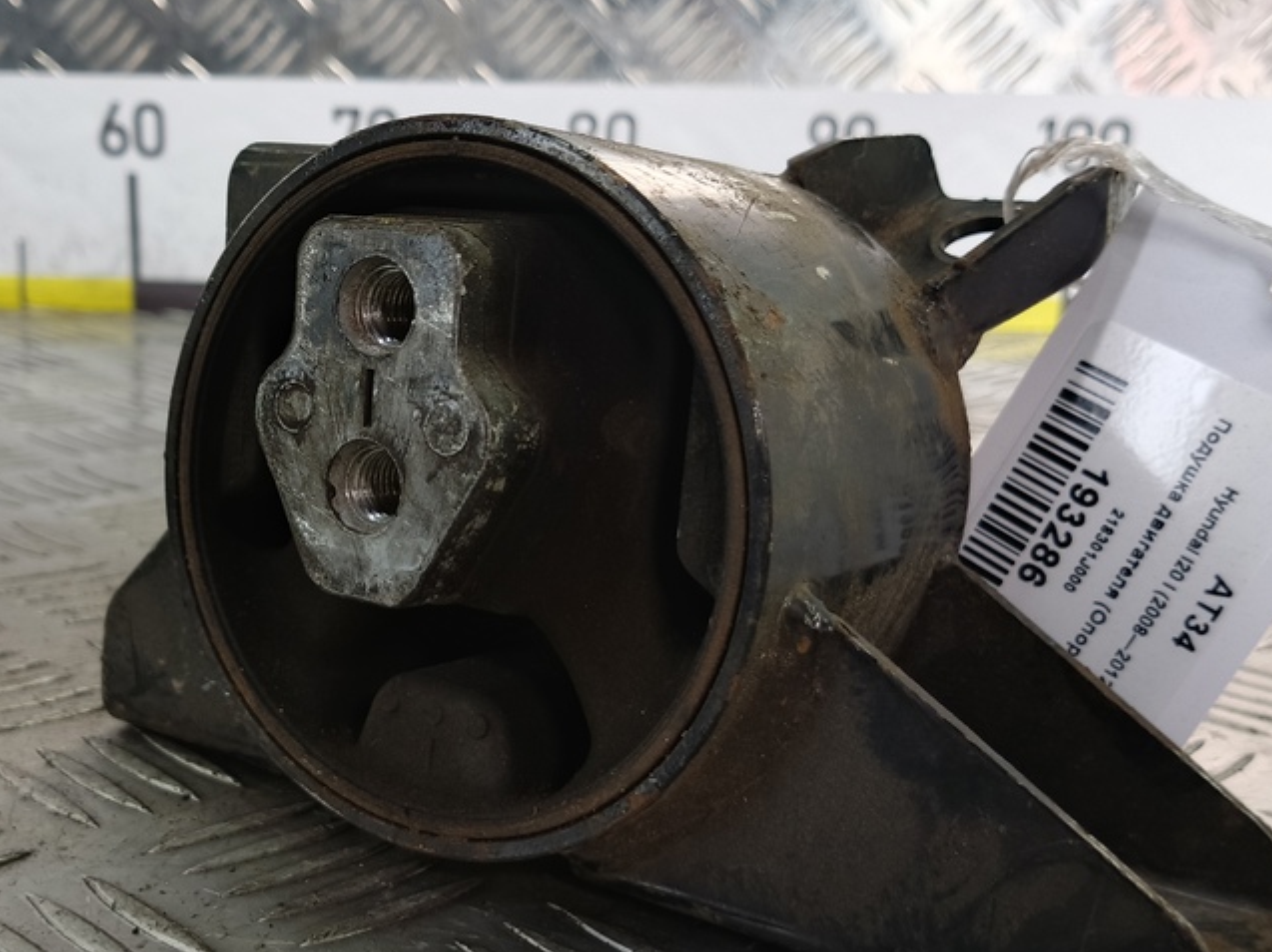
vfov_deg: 38.5
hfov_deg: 49.4
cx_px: 435
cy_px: 563
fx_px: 1359
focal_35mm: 37
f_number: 1.6
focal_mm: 4.11
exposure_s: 1/50
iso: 135
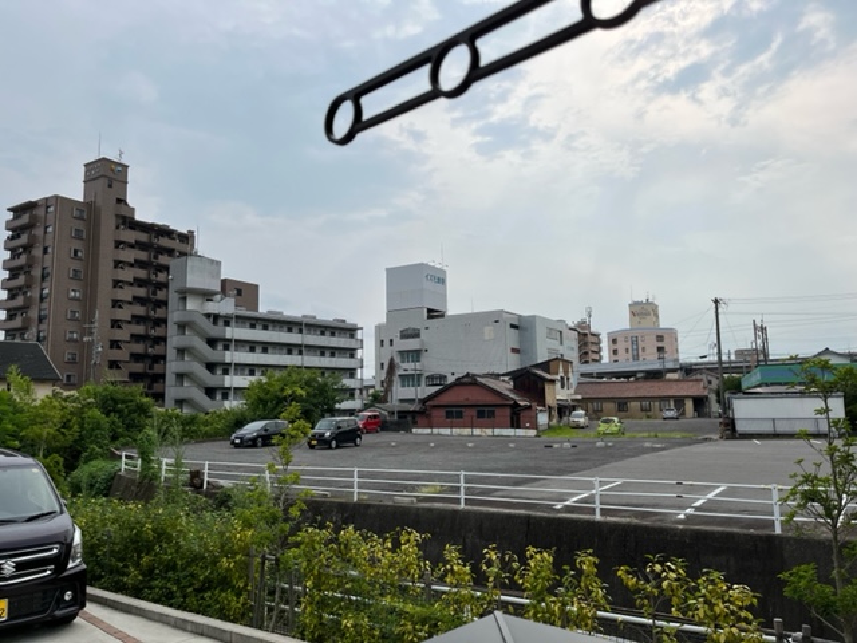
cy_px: 322
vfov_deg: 53.1
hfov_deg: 67.3
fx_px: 644
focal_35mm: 26
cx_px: 428
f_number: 1.6
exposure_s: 1/5556
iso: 50
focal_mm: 5.1
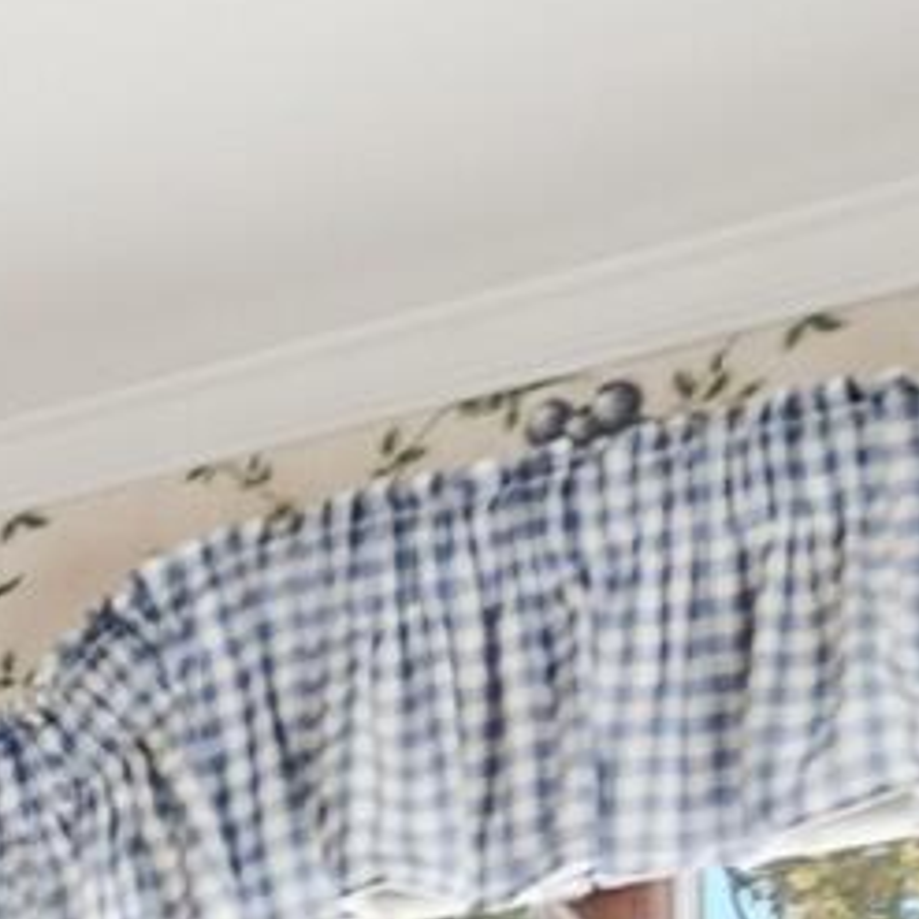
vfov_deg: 14.1
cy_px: 1857
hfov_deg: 12.2
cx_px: -1481
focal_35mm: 103
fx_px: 3094
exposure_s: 1/350
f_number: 5.6
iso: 125
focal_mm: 10
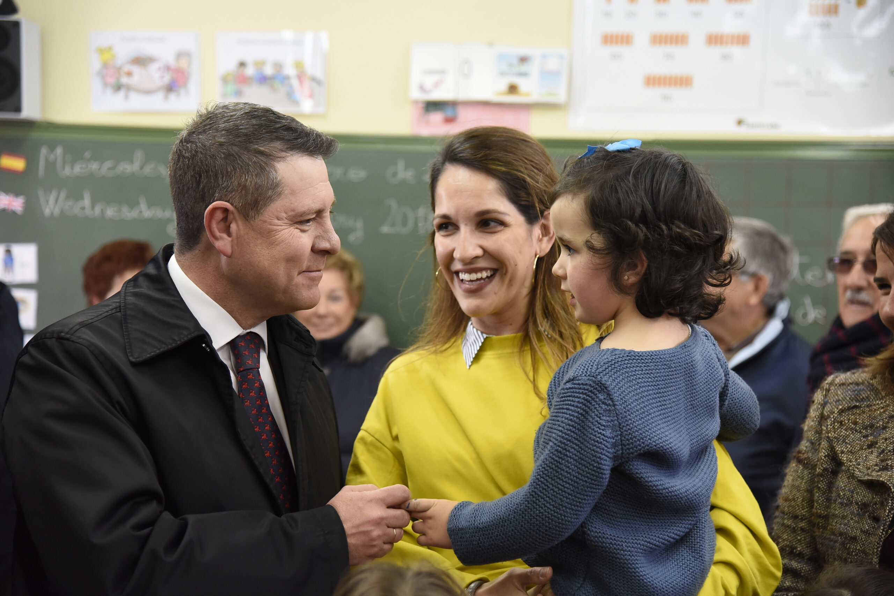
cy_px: 298
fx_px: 1862
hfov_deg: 27.0
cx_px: 447
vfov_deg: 18.2
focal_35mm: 75
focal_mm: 75
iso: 3200
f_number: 4.5
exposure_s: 1/200
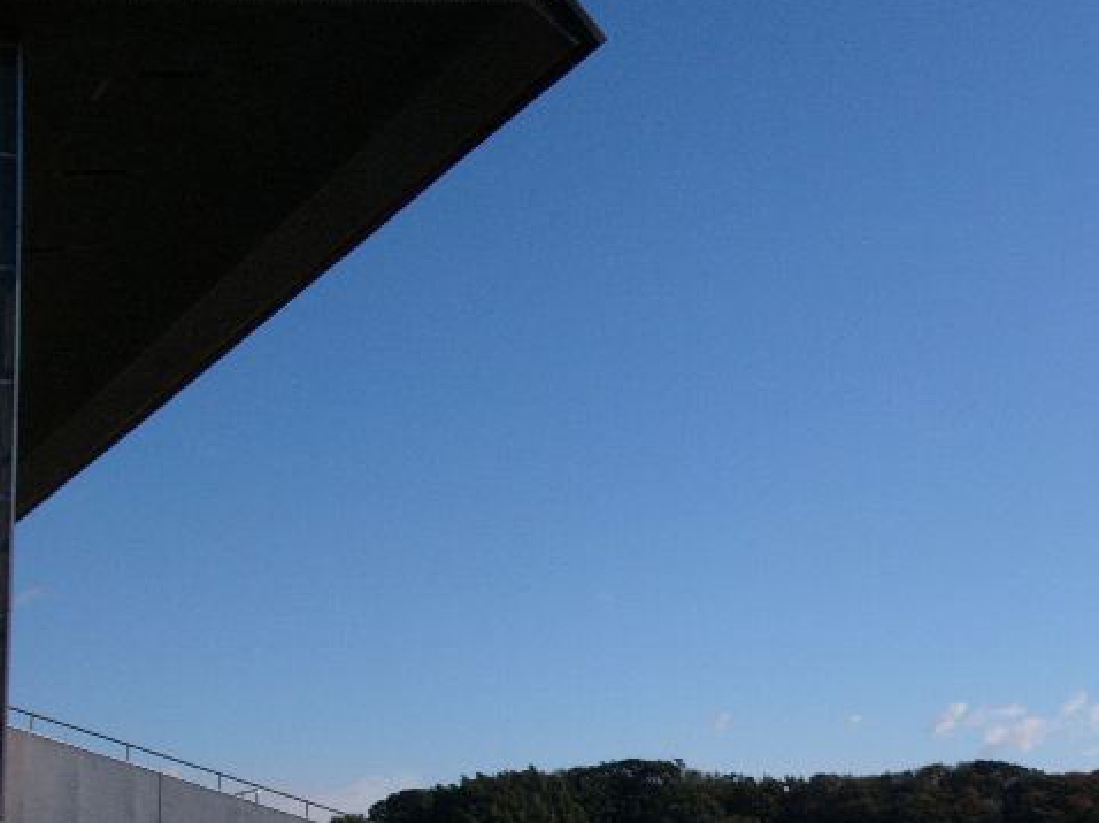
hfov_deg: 28.8
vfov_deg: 21.9
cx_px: 733
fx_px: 2126
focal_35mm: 67
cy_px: 520
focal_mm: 8.3
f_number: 8
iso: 100
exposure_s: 1/2000
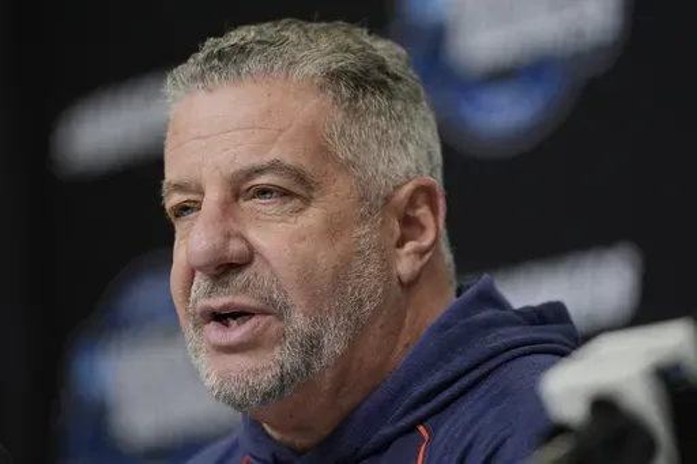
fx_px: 5806
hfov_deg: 6.9
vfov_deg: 4.6
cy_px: 232
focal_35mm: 300
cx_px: 348
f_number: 2.8
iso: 2500
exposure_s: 1/1000
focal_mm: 300
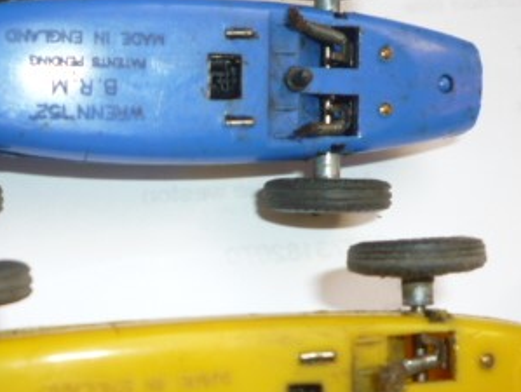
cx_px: 150
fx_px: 934
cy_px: 258
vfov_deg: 23.6
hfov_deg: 30.8
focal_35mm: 62
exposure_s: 1/60
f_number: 3.3
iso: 100
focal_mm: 5.2
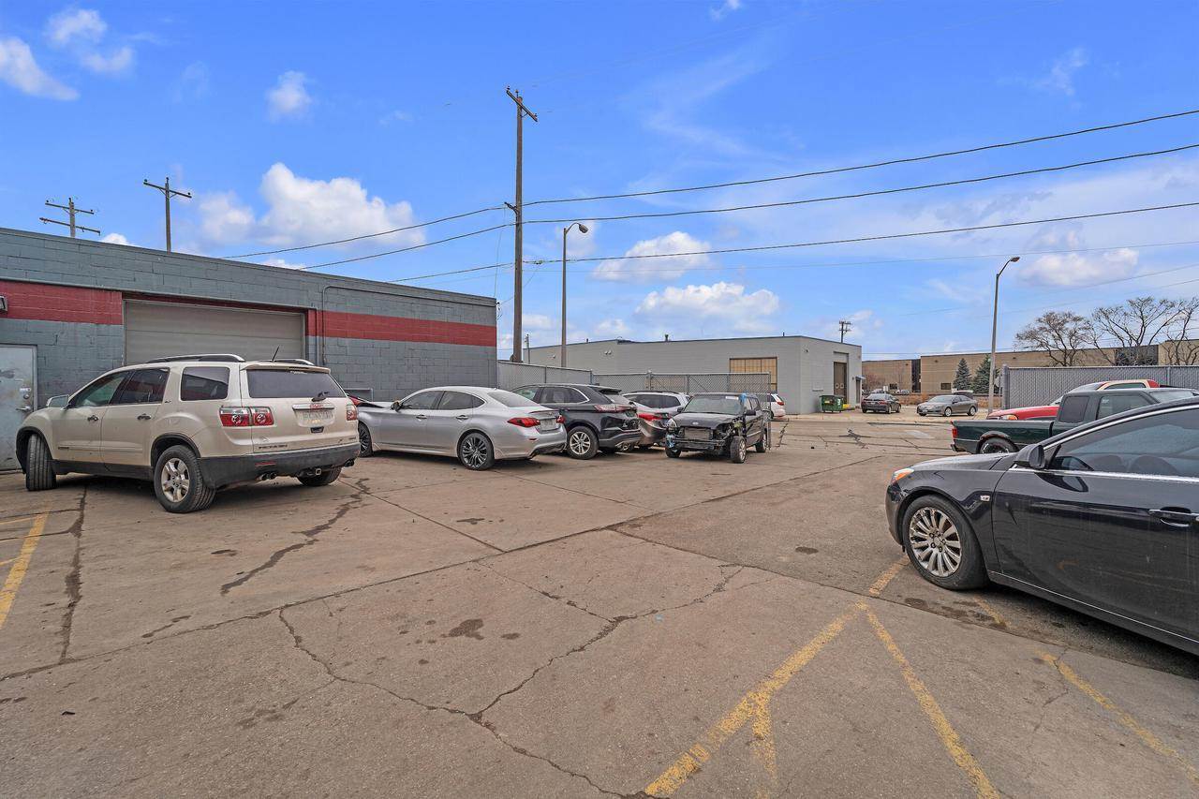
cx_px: 600
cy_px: 400
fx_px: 466
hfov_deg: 104.3
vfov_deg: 81.2
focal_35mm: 14
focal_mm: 14
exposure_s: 1/40
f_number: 9
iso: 100
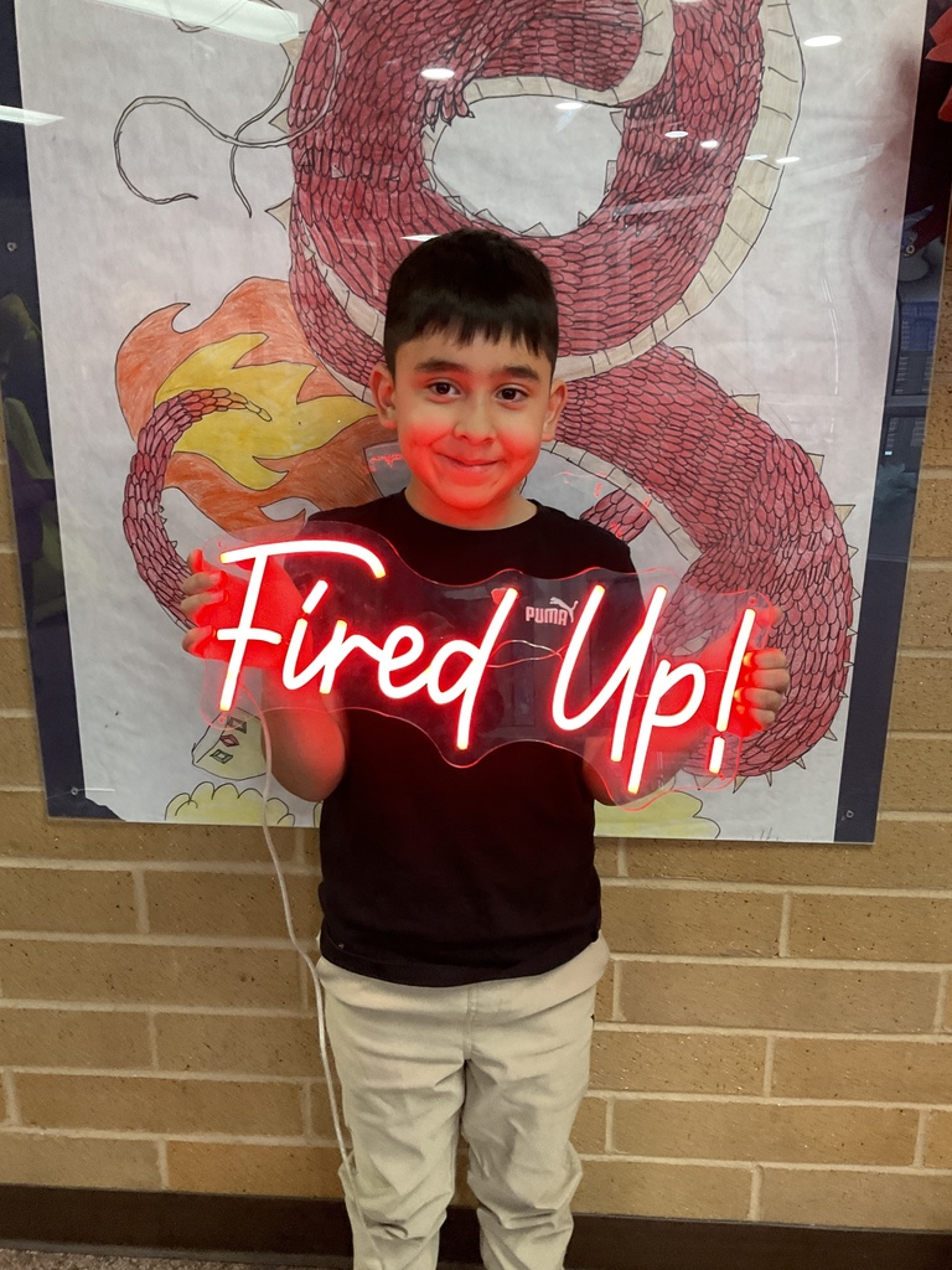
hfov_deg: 48.2
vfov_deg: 61.7
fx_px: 1063
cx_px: 476
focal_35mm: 29
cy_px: 635
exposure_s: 1/60
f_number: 1.8
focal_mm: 3
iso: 200
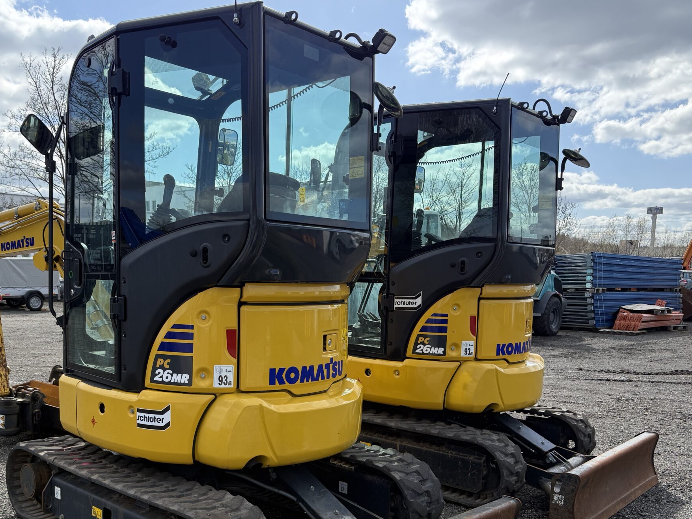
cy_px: 347
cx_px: 256
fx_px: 700
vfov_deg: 40.2
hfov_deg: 52.0
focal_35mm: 35
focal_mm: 6.76
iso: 100
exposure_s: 1/3953
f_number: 1.78
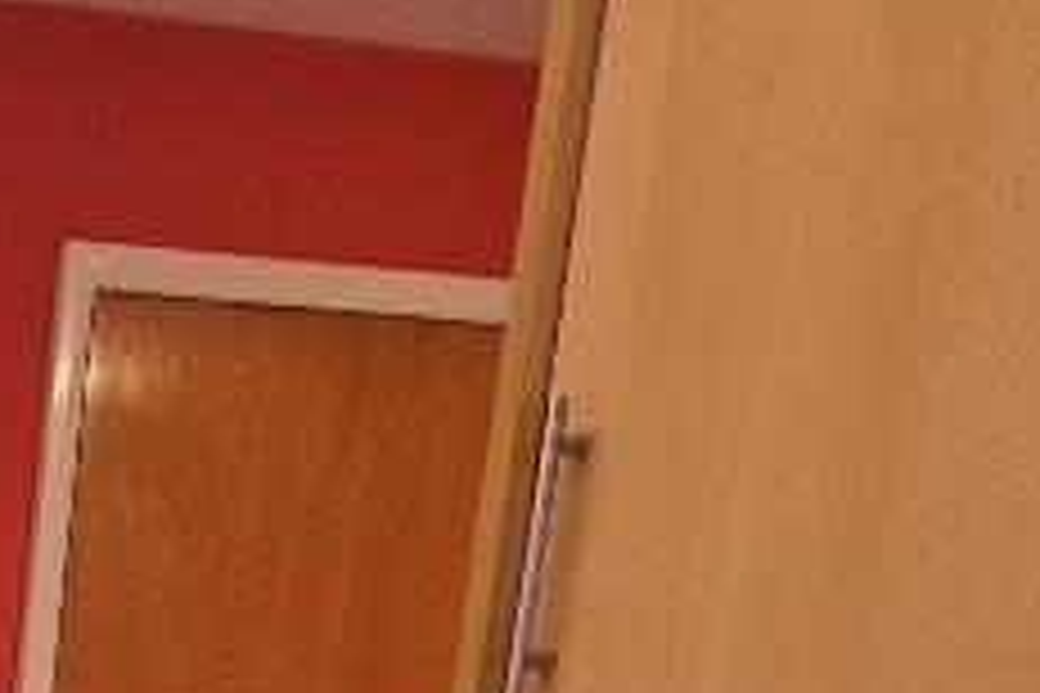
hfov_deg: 22.7
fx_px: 1733
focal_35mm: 60
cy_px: 1112
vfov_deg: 19.1
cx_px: -738
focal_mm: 2.2
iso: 200
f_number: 2.2
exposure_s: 1/50
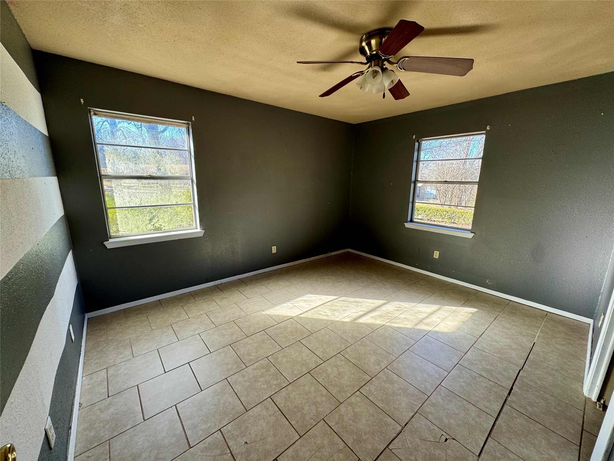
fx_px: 248
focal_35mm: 14
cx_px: 307
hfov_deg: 102.1
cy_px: 230
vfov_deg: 85.7
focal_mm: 2.22
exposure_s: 1/99
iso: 64
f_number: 2.2
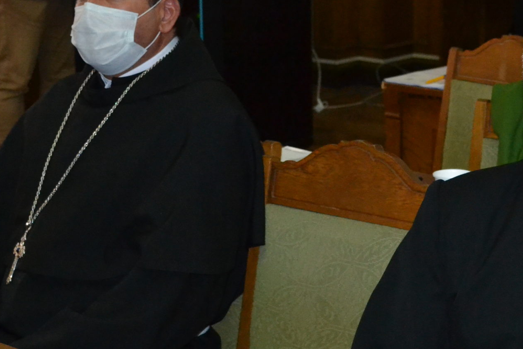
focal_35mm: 97
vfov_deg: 14.1
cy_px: 155
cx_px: 397
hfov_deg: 20.8
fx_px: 1409
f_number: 4.8
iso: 3200
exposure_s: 1/60
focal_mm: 32
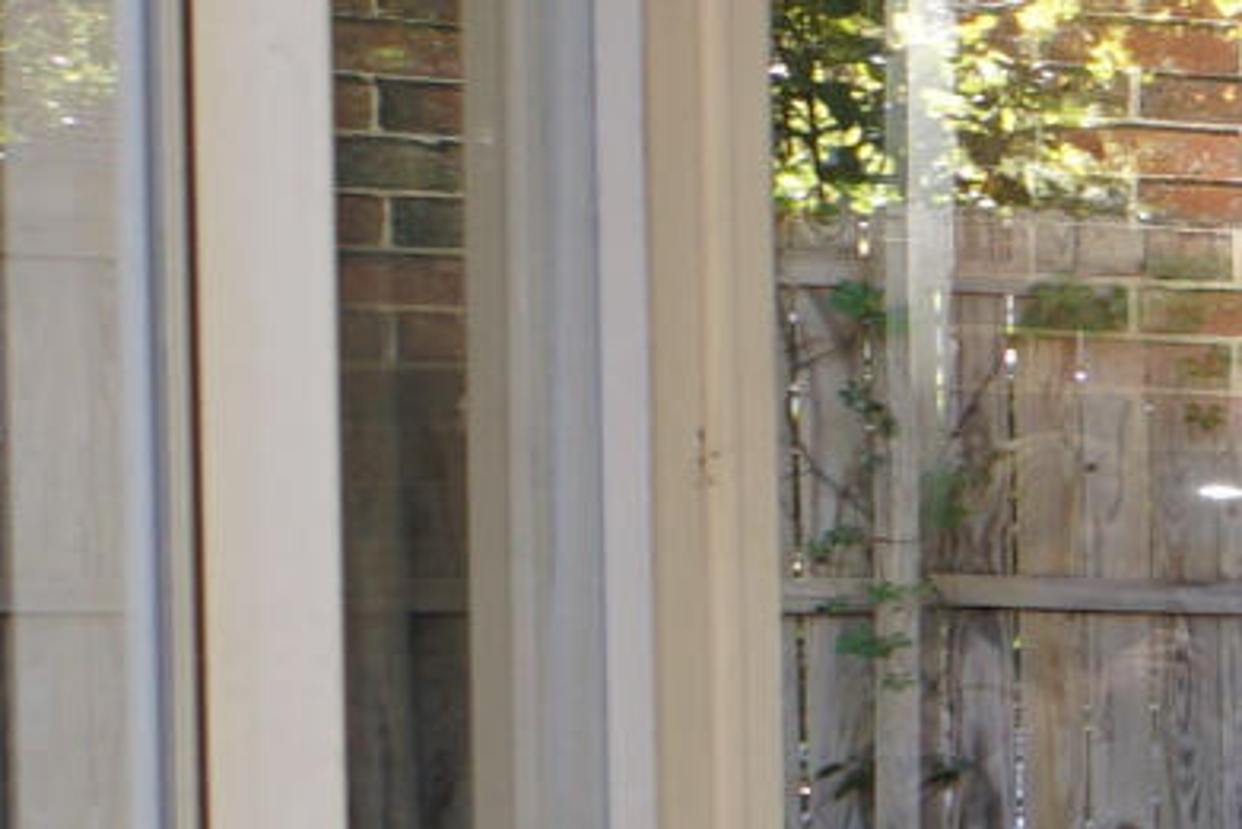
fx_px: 3969
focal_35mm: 115
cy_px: 783
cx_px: 4762
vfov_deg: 11.8
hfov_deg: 8.6
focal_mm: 10
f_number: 4
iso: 100
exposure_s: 1/60
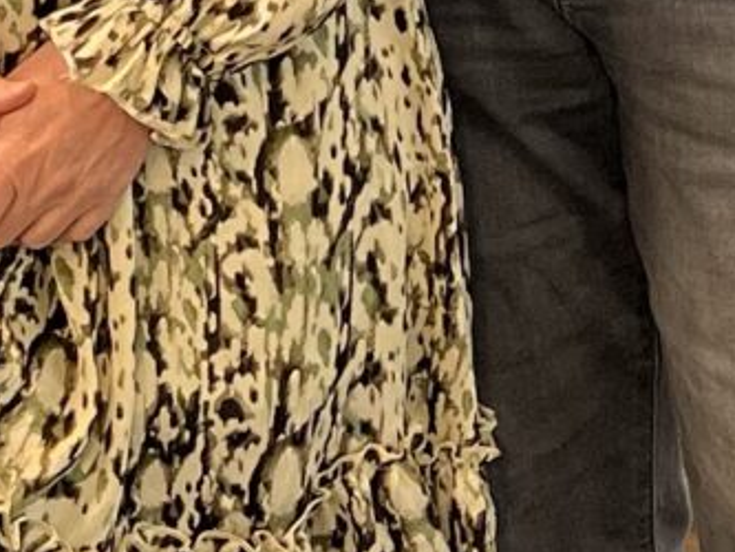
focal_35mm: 200
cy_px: -344
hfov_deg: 9.9
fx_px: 4248
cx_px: 605
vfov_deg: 7.3
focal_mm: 5.7
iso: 100
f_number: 1.5
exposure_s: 1/121
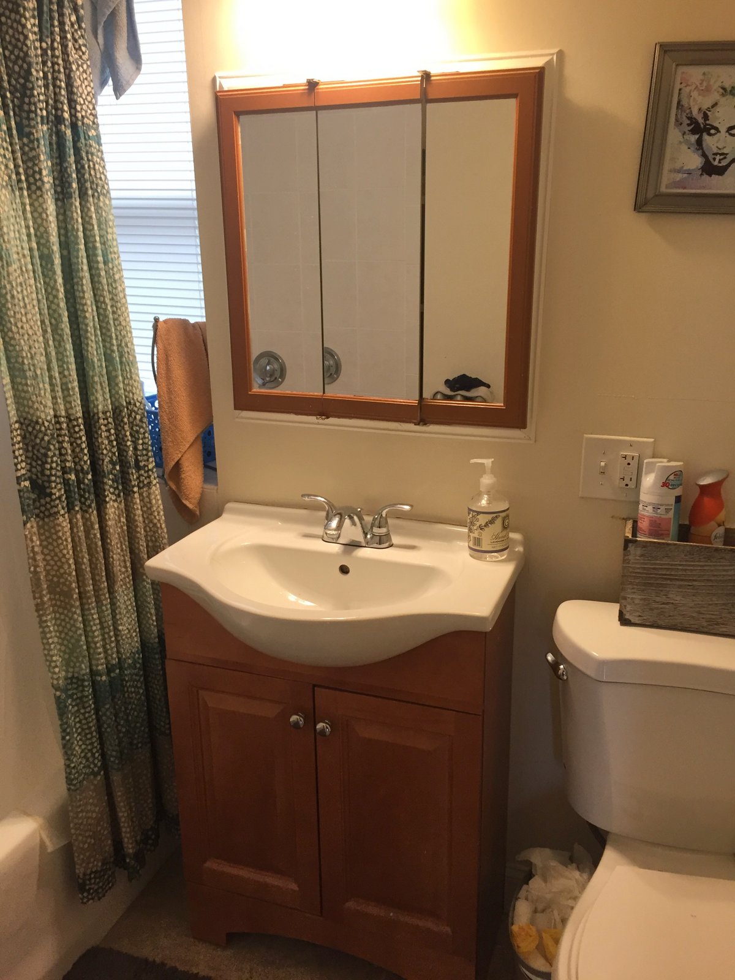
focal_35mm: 29
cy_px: 490
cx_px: 368
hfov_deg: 48.2
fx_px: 821
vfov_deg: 61.7
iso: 50
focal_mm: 4.15
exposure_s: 1/30
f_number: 2.2
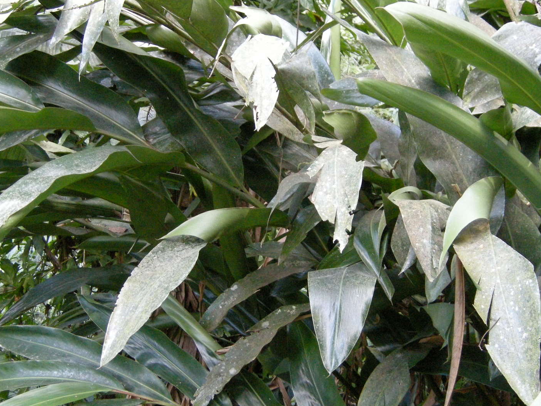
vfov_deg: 24.4
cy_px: 252
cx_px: 284
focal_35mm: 60
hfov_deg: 32.2
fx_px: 938
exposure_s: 1/58
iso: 400
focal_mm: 7.5
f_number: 2.7
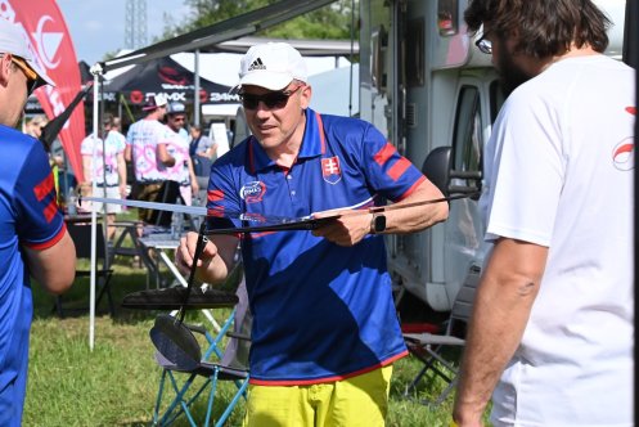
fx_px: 1776
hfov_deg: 20.4
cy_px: 214
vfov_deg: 13.7
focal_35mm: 100
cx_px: 320
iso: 1000
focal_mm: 100
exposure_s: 1/1600
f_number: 11
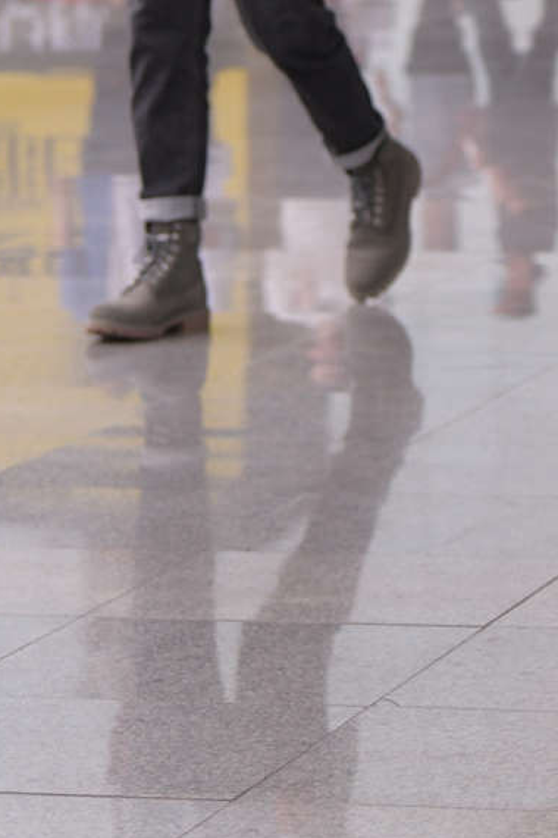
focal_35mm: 237
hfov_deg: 5.8
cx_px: 722
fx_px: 5510
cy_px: -372
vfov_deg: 8.5
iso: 800
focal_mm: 75
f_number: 3.5
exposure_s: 1/400
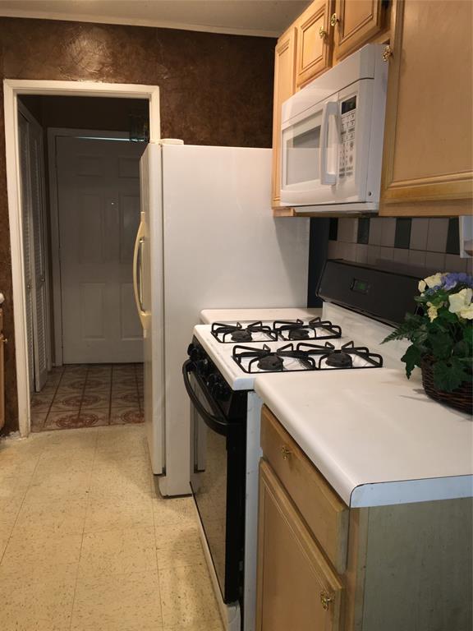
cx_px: 236
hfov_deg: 48.2
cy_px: 316
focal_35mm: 29
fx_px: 528
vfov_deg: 61.7
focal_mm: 4.15
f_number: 2.2
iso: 40
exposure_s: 1/30
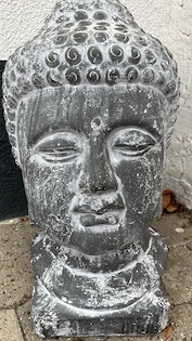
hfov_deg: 32.8
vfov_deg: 55.2
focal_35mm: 36
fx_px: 326
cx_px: 101
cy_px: 183
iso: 40
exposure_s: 1/122
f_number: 1.6
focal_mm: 5.1
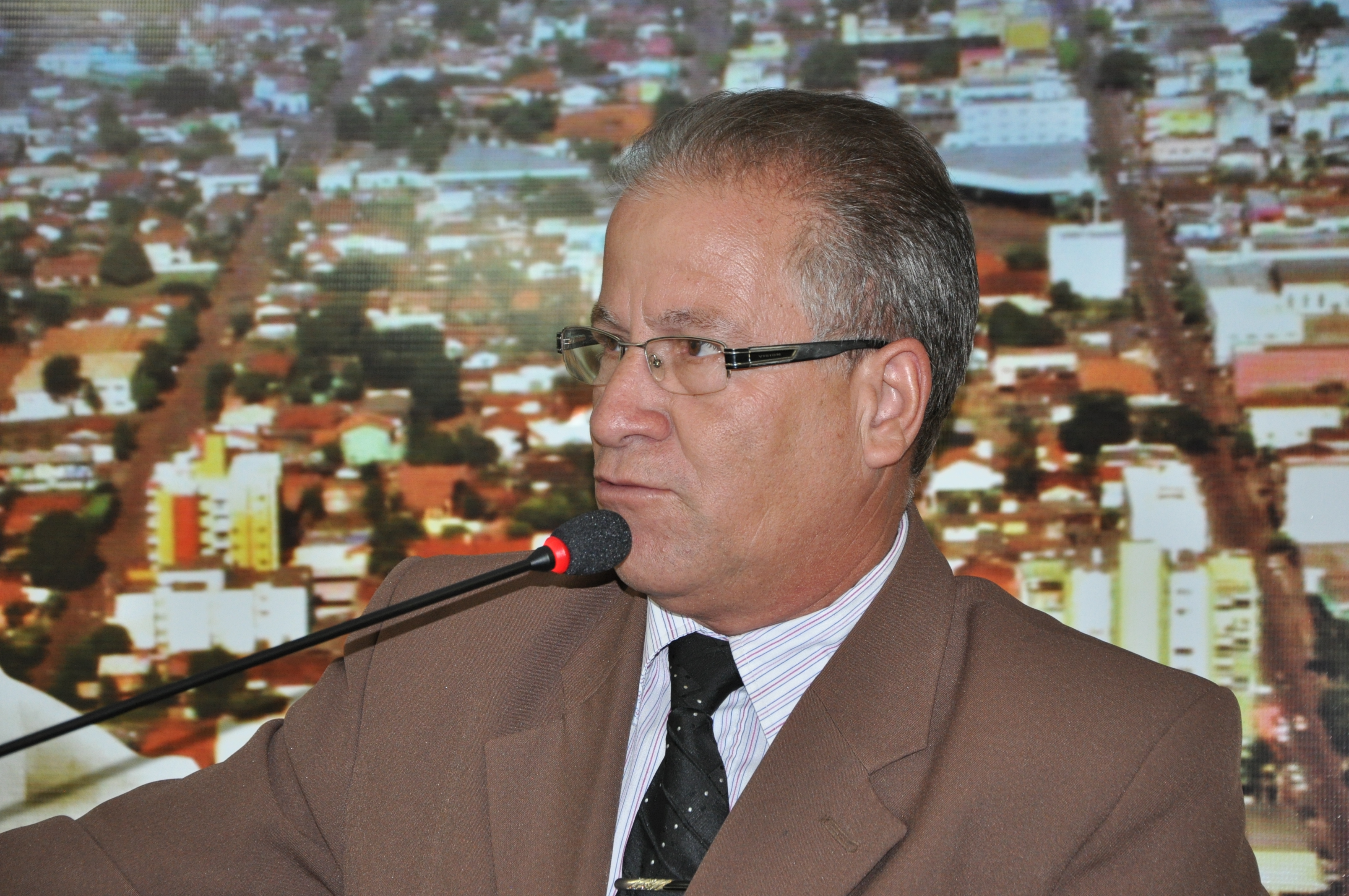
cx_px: 674
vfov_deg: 12.1
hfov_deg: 18.2
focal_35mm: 112
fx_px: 4210
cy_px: 448
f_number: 5.3
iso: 800
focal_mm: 75
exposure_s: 1/60
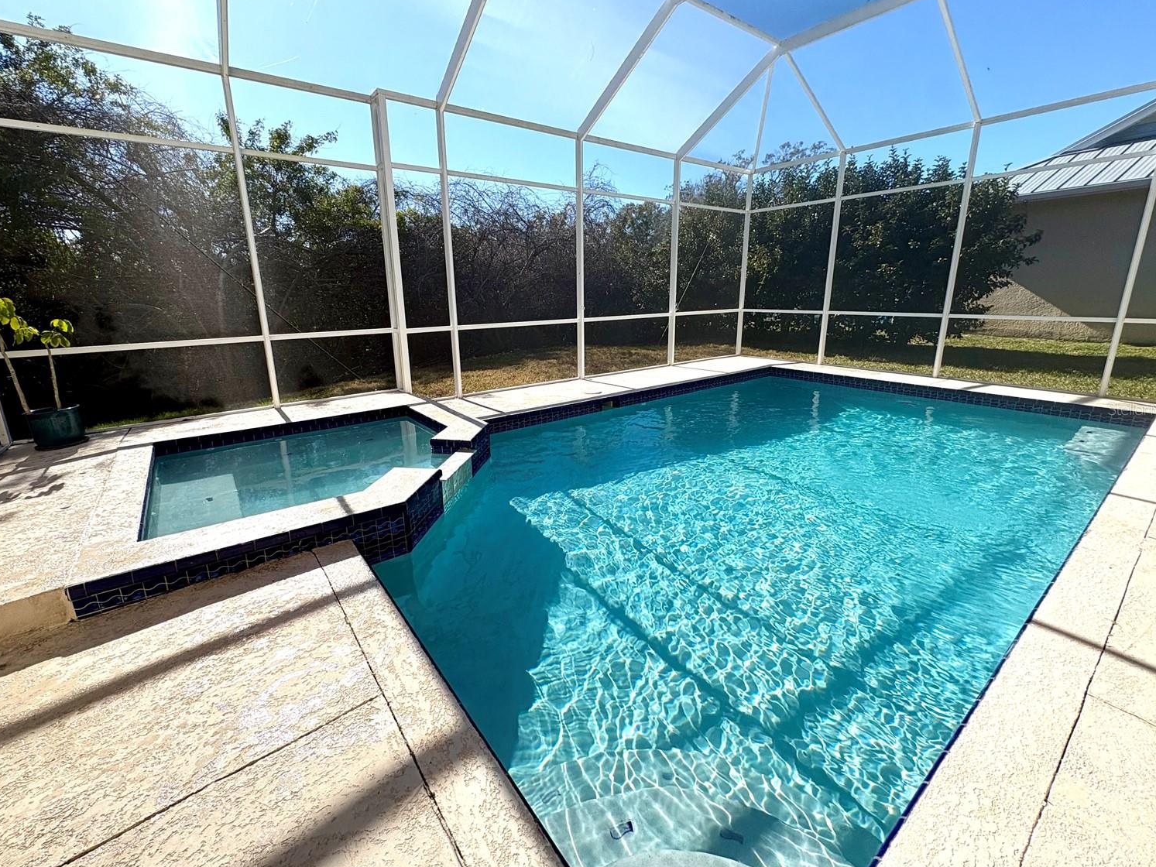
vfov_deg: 81.7
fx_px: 501
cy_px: 409
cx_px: 561
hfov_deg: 98.1
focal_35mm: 15
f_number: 2.2
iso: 50
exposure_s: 1/1143
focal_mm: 2.22
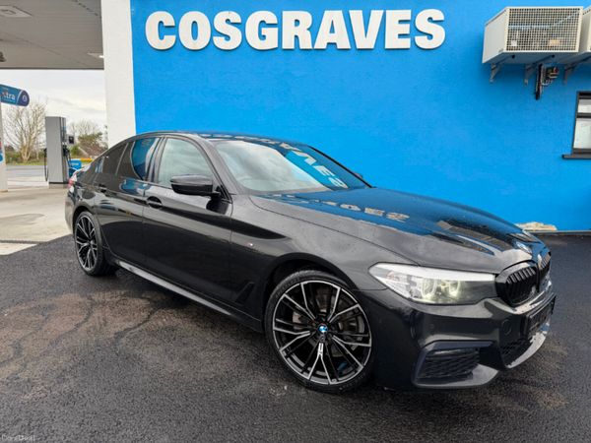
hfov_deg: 71.6
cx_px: 296
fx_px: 410
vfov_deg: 56.8
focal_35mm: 24
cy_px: 222
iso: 80
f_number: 1.78
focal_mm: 6.76
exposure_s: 1/435
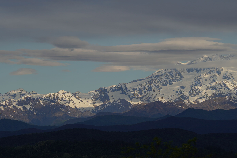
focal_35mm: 300
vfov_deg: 4.6
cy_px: 79
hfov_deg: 6.9
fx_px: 1975
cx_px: 118
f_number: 6.3
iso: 100
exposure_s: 1/800
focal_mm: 200
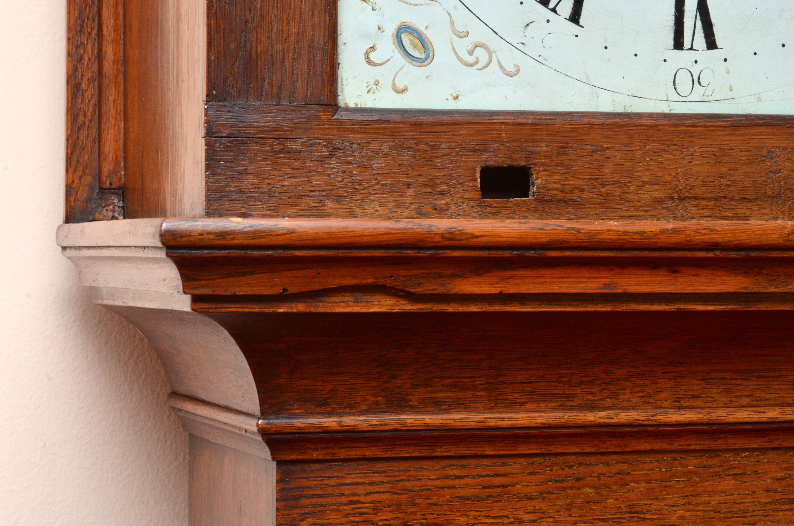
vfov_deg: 13.0
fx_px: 2311
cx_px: 397
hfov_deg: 19.5
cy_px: 263
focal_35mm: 105
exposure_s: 1/125
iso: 800
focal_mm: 70
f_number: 22
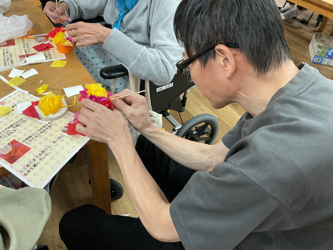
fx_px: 279
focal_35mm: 29
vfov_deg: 48.2
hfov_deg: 61.7
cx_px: 166
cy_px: 125
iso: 125
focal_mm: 3
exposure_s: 1/60
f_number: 1.8
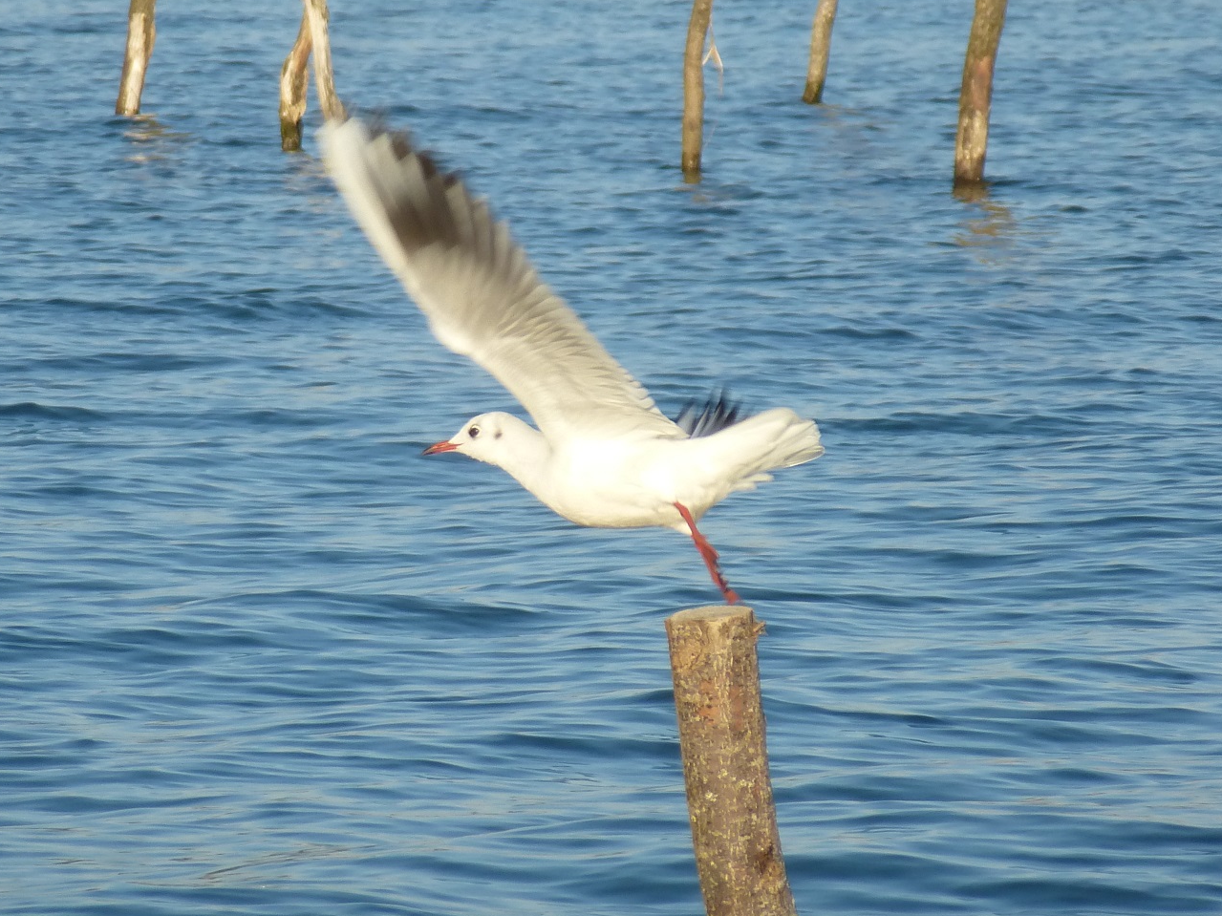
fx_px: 20649
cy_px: 347
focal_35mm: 585
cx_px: 468
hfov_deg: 3.4
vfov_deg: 2.5
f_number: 5.9
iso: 125
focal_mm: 67
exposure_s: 1/500
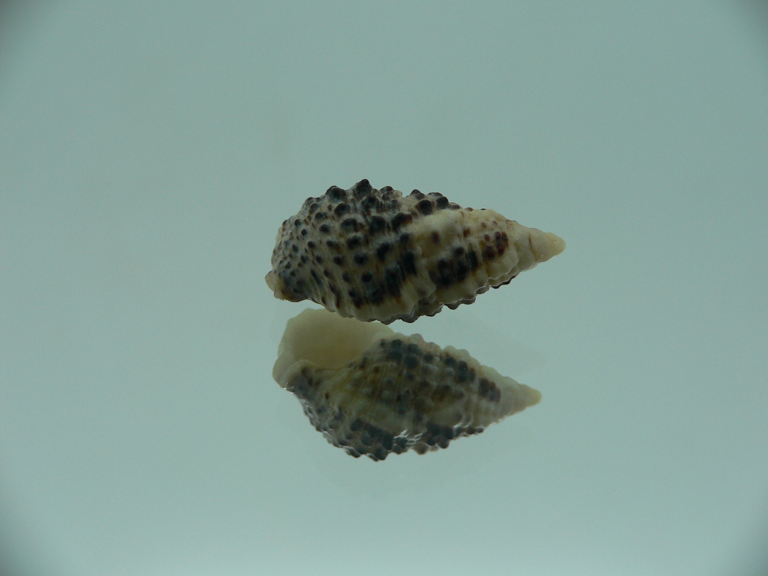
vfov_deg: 40.7
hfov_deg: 52.6
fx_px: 777
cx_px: 384
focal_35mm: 35
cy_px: 288
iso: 80
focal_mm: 4.6
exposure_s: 1/60
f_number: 2.8
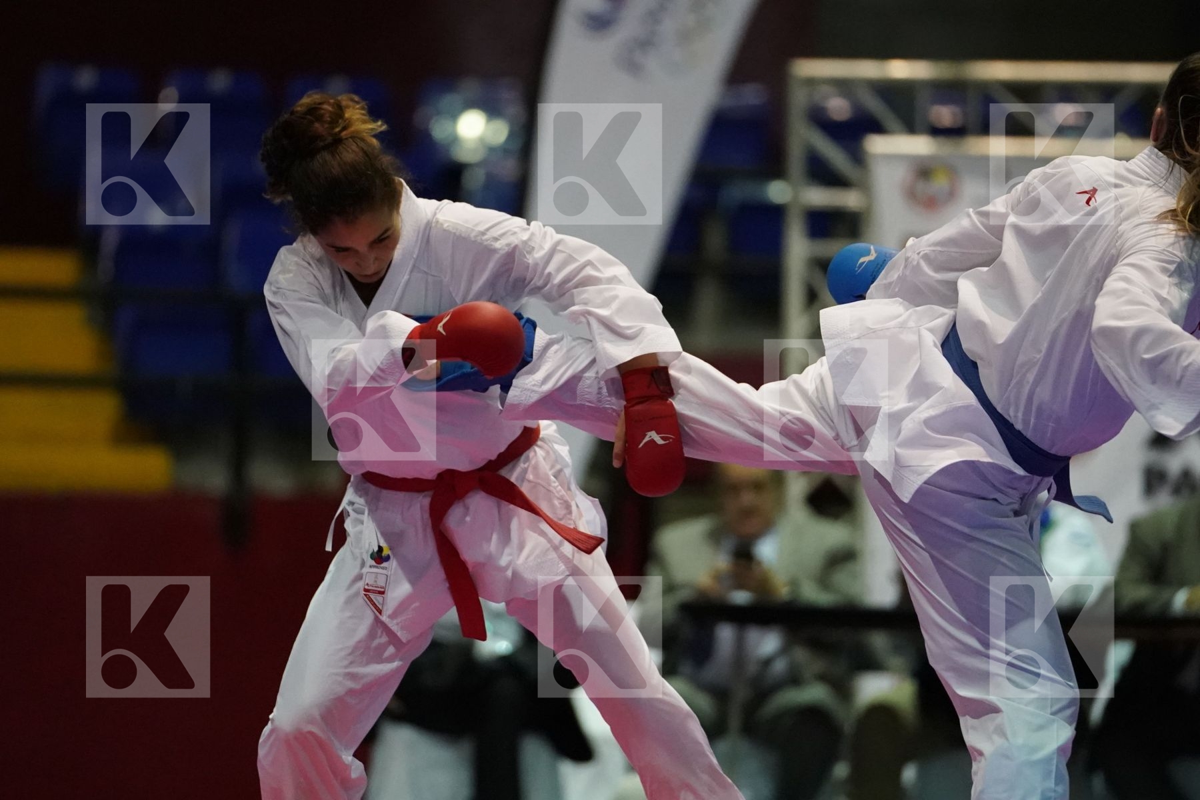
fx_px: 9433
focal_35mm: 283
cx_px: 600
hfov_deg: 7.3
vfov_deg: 4.9
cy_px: 400
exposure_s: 1/800
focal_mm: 189
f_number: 2.8
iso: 6400
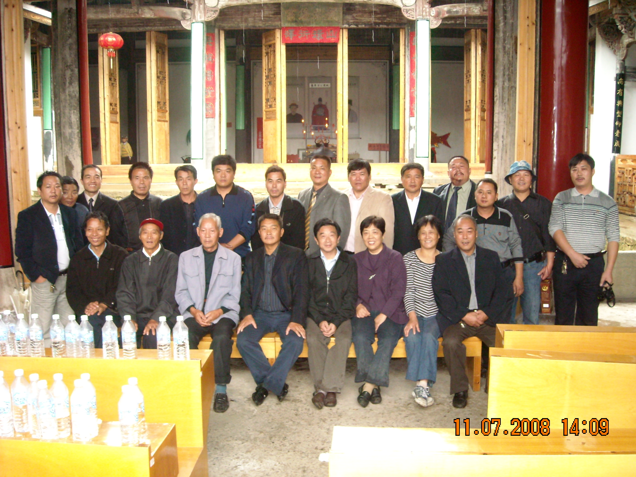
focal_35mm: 35
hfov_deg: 52.6
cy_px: 238
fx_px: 643
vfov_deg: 40.7
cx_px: 318
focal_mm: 5.7
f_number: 2.8
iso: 400
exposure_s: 1/30
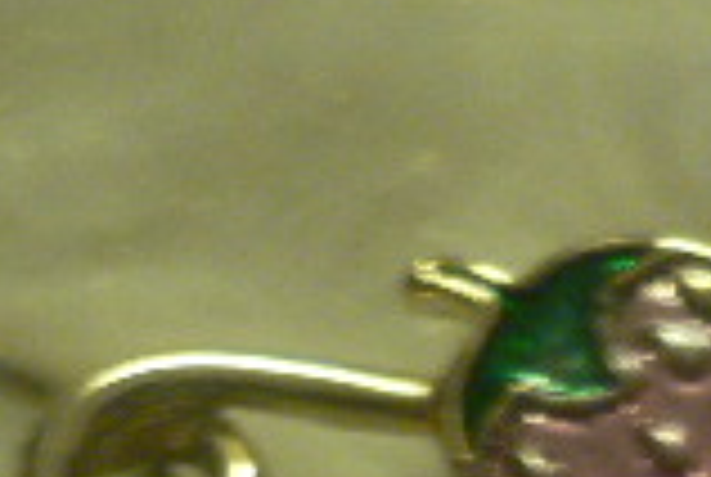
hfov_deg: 13.8
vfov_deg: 8.9
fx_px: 2909
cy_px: 936
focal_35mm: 147
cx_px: 608
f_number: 2.8
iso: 200
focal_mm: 5.8
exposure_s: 1/5
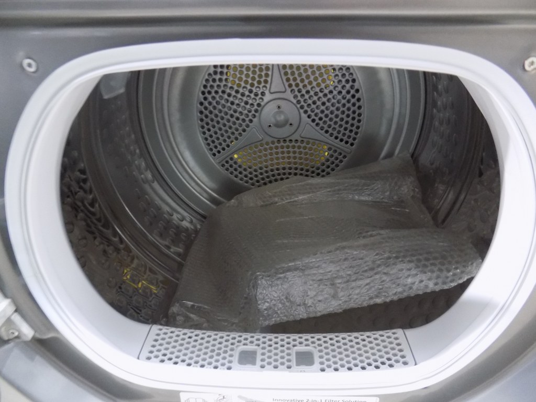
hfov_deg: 73.9
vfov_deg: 58.9
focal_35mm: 23
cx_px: 268
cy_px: 201
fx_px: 356
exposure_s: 1/6
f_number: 3.1
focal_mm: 4
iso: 400
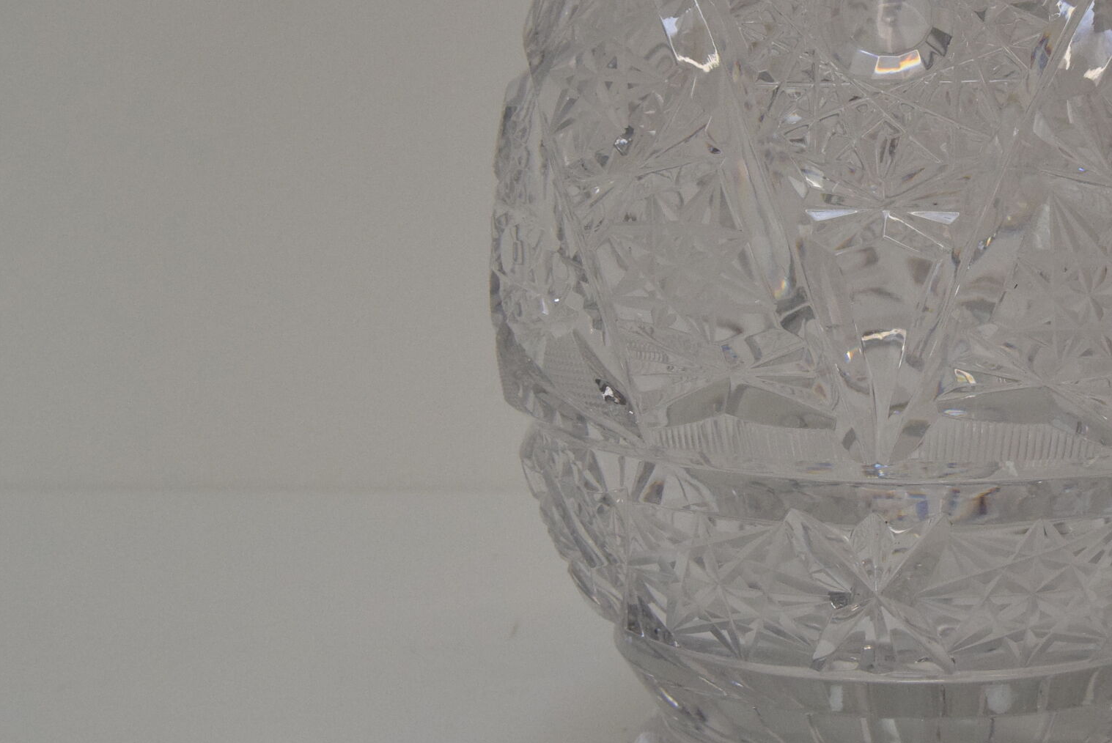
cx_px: 907
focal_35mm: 71
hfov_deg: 27.8
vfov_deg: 19.2
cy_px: 246
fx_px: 2195
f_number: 10
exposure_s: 1/400
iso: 1600
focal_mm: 24
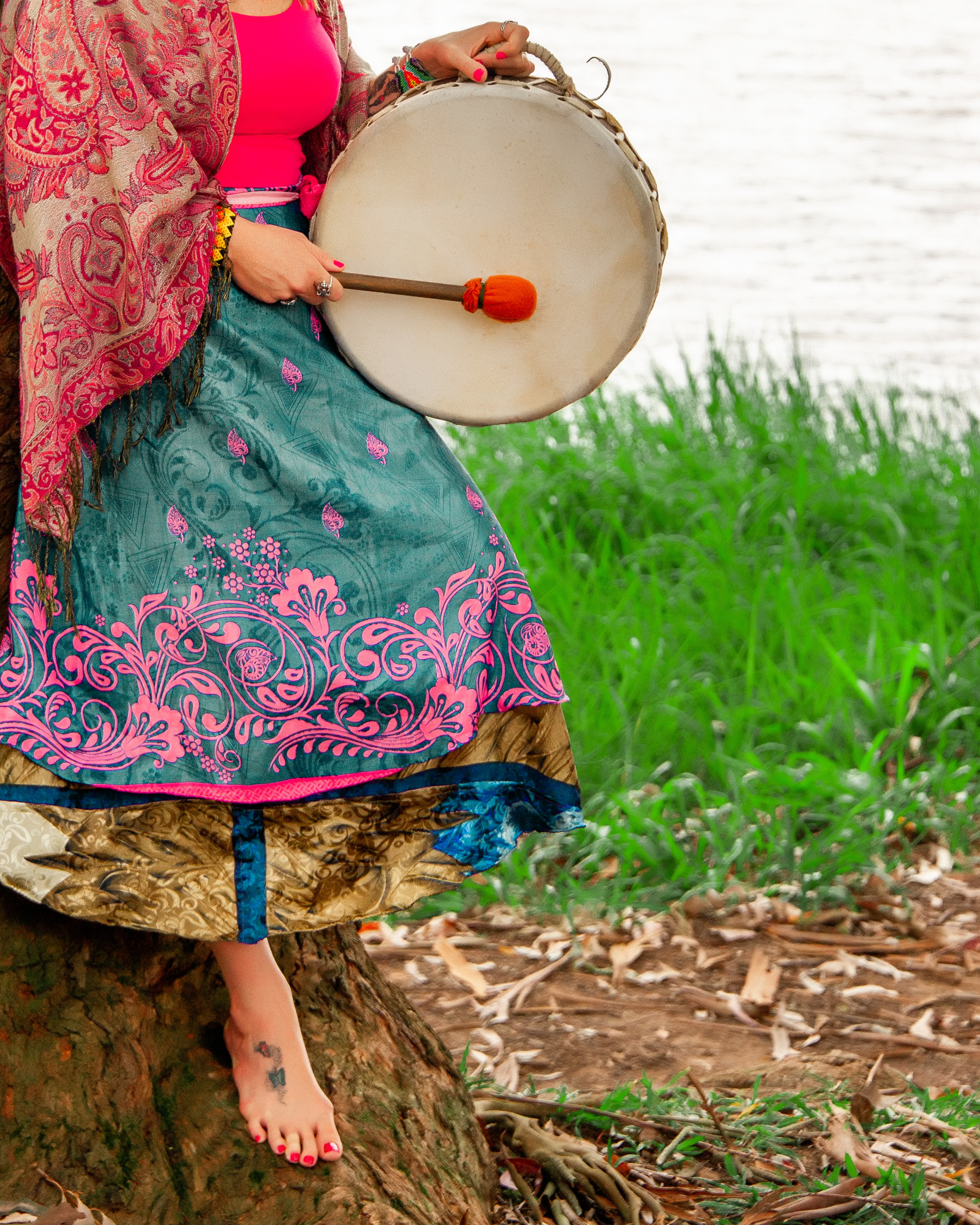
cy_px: 210
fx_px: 8194
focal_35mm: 226
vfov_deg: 8.5
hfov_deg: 6.8
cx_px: 233
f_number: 5.6
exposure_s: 1/500
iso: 800
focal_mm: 125
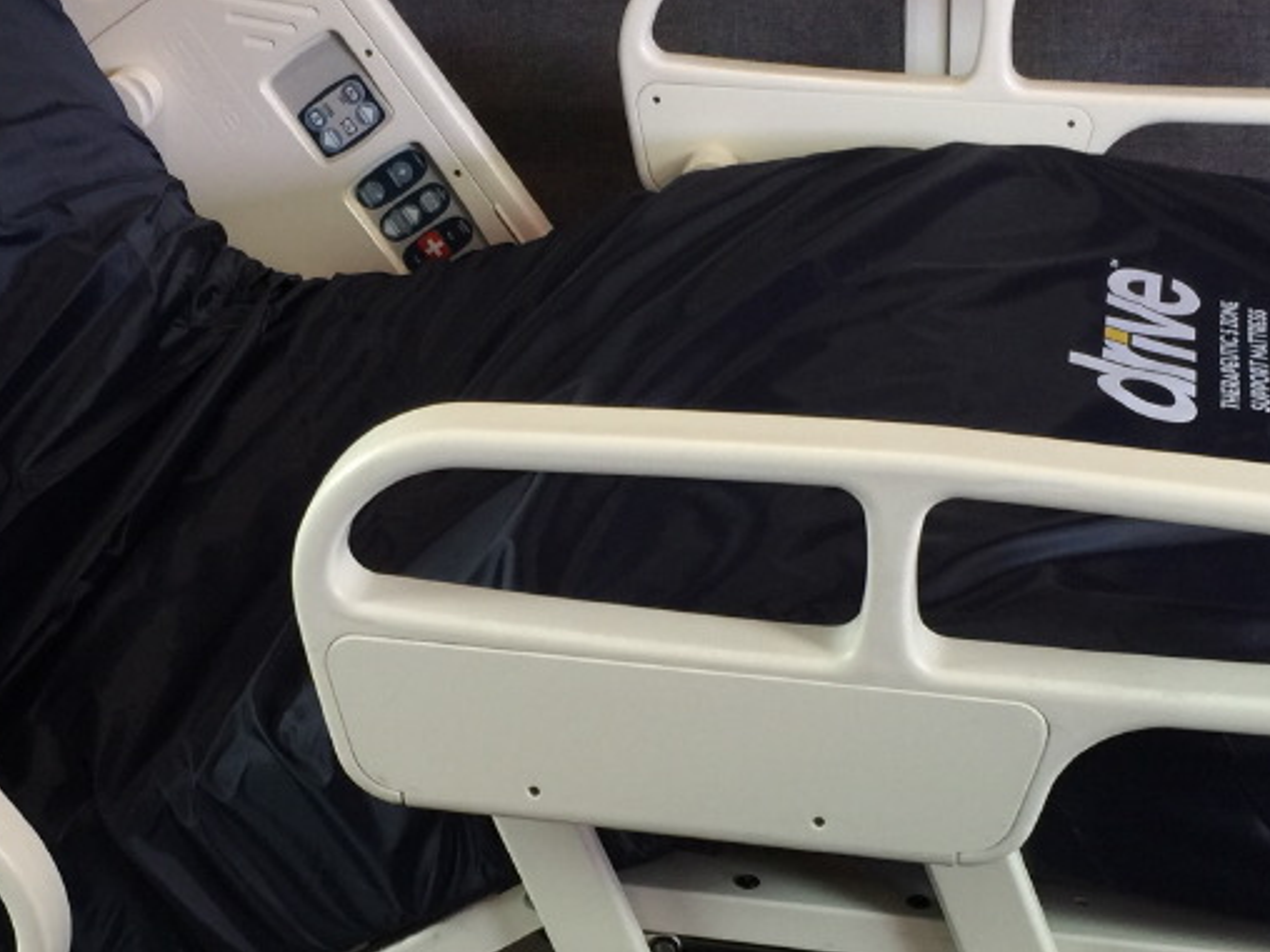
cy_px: 652
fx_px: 2678
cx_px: 522
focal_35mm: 73
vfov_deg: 20.1
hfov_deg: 26.6
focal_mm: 4.15
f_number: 2.2
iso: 40
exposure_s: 1/15
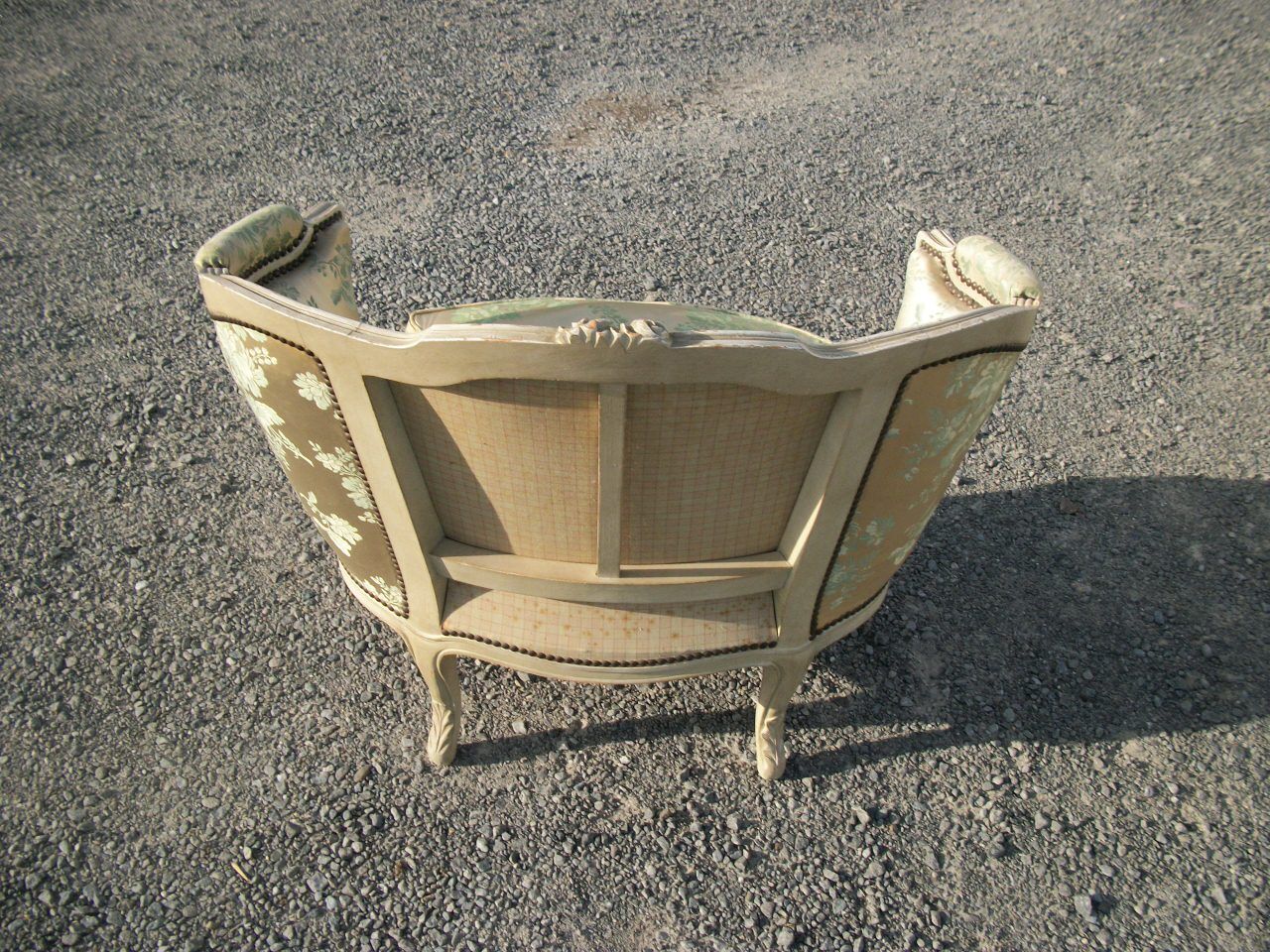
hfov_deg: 56.8
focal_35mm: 32
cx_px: 635
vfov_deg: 44.2
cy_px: 476
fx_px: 1174
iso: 80
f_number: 8.8
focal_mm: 5.7
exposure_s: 1/125
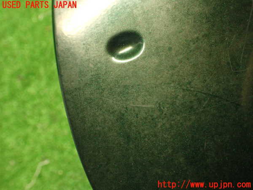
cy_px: 95
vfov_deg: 44.2
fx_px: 234
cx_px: 126
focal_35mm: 32
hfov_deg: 56.8
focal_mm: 5.79
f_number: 2.4
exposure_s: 1/30
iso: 500
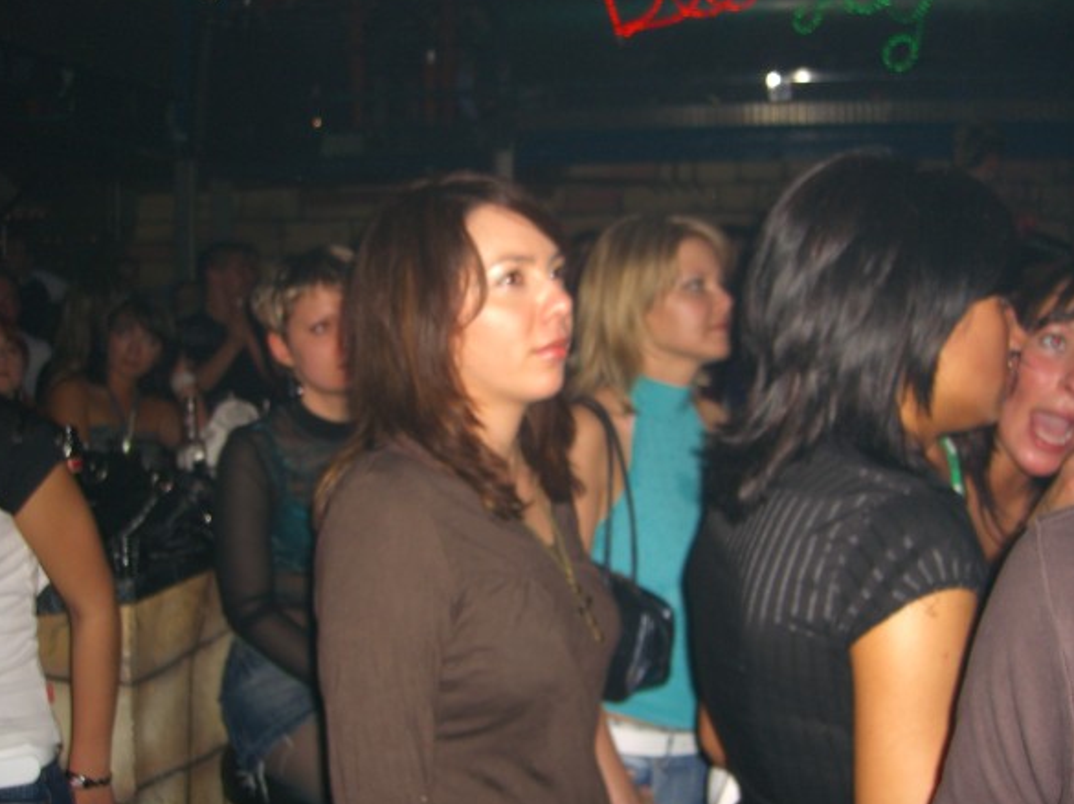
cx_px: 529
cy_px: 404
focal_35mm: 39
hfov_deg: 47.9
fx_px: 1209
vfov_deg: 36.8
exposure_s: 1/60
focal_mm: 7.9
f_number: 2.8
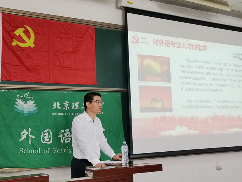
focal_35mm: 43
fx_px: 301
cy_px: 91
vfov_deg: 33.6
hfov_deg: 43.9
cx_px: 121
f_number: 1.8
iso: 160
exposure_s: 1/100
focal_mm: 4.75
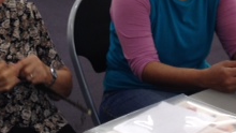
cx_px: 57
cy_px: 16
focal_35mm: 111
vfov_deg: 10.9
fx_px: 695
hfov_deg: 19.1
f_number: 2.4
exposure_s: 1/20
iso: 50
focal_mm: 4.28
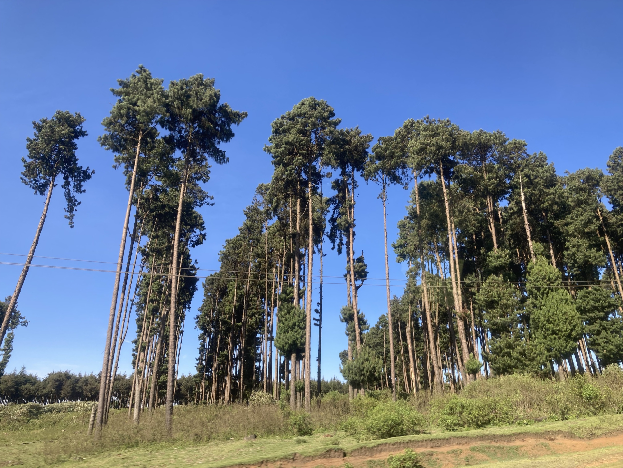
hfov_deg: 63.4
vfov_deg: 49.7
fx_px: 504
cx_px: 312
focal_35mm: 28
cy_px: 234
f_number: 1.8
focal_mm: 3.99
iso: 20
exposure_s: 1/178
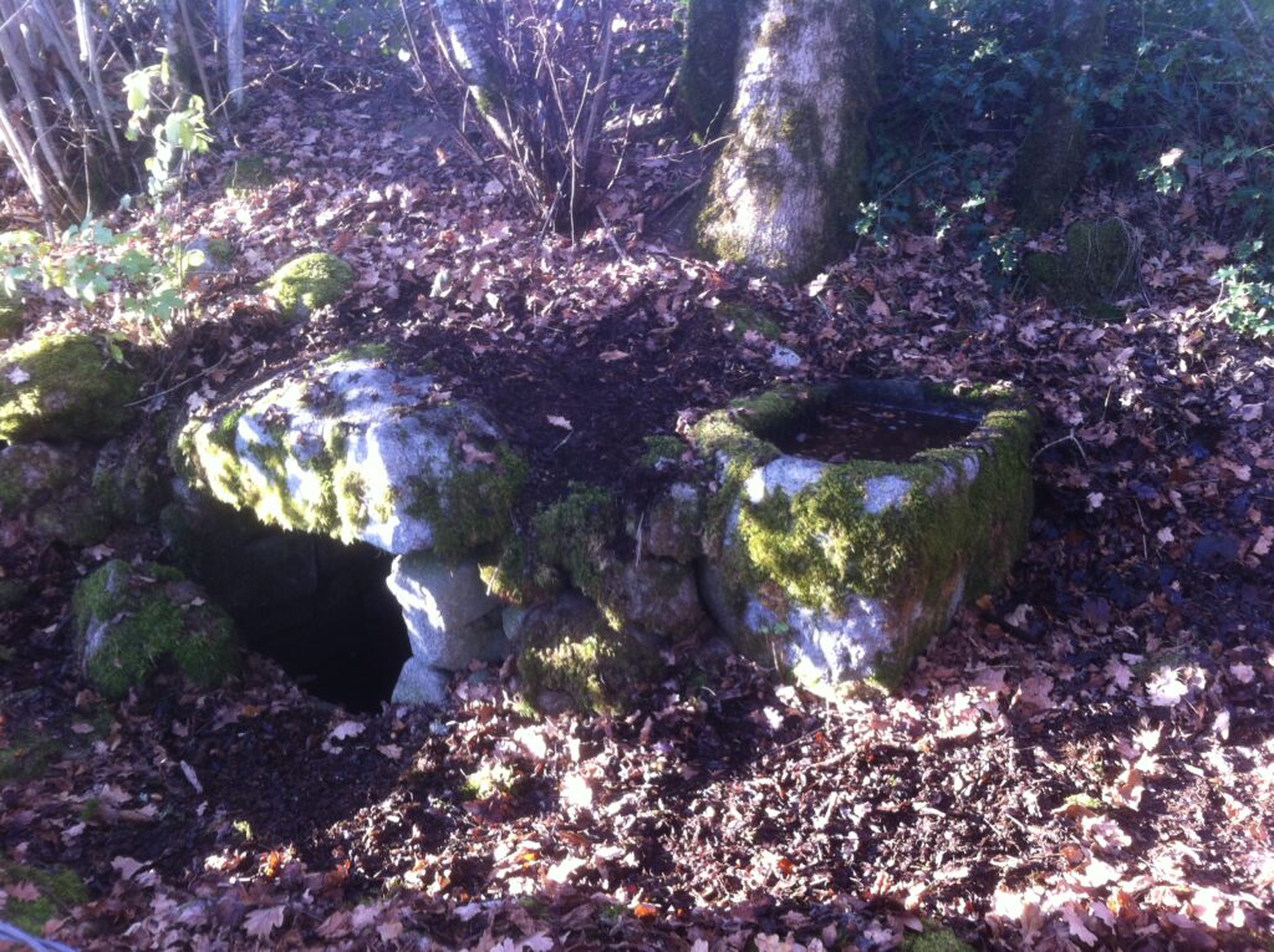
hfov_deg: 52.7
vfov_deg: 40.6
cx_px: 637
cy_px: 476
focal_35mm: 35
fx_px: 1286
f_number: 2.8
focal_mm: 3.85
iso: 80
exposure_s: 1/40
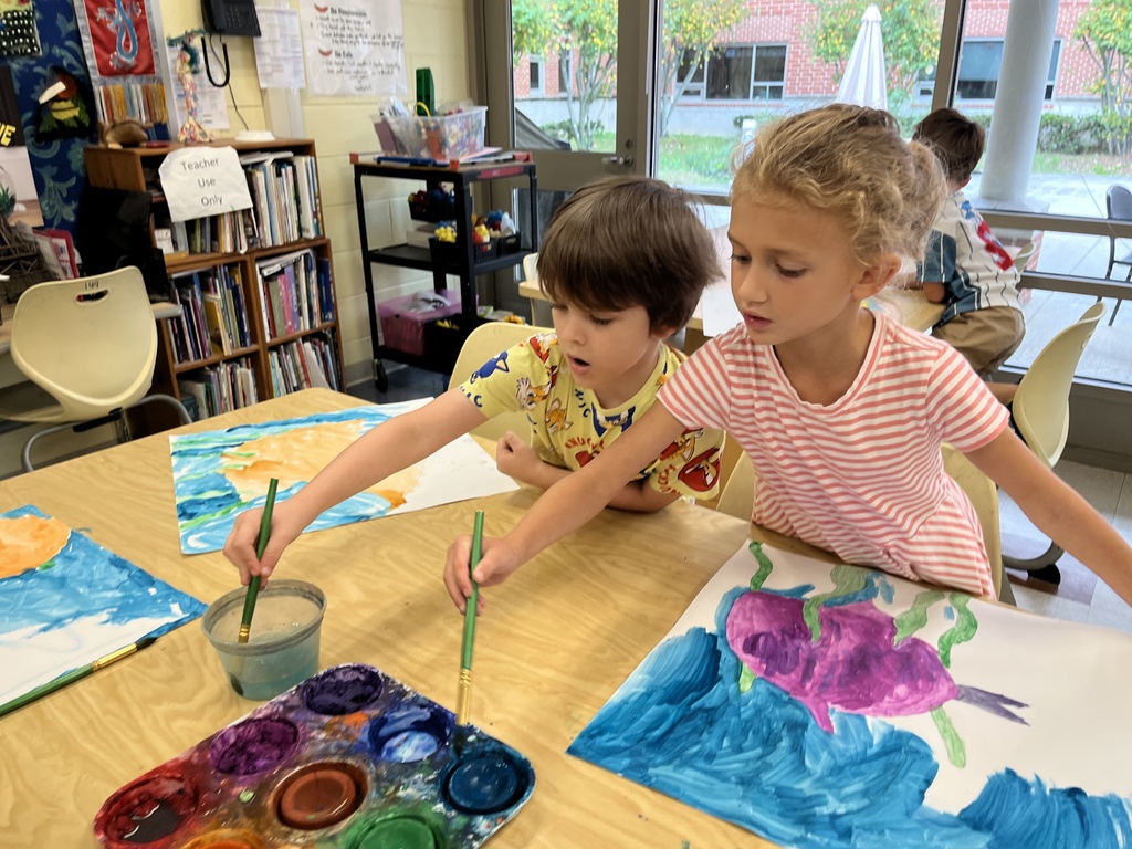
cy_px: 424
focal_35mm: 26
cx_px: 566
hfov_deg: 67.3
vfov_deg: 53.1
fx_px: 850
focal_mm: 5.1
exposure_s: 1/60
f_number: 1.6
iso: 80
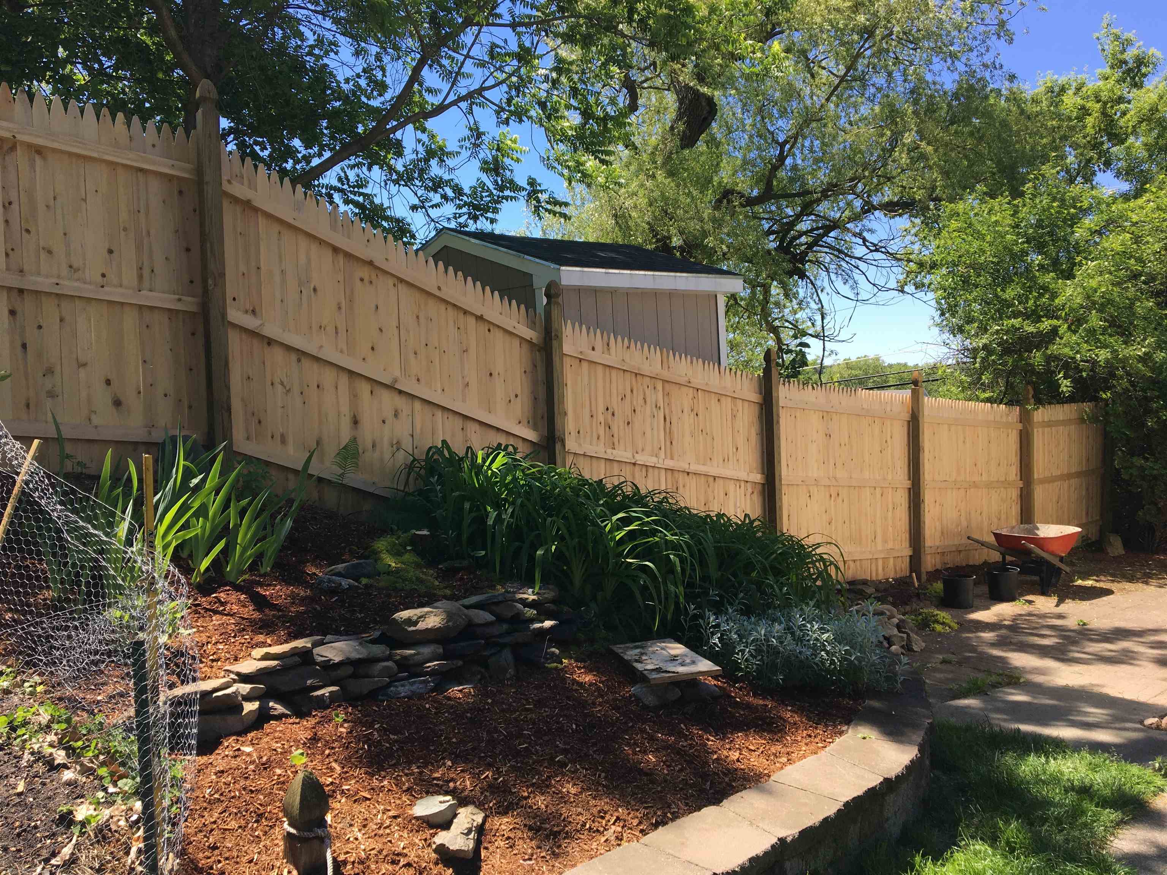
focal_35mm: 29
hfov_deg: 61.7
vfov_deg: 48.2
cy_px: 438
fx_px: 978
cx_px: 584
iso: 25
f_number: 2.2
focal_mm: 4.15
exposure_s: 1/718
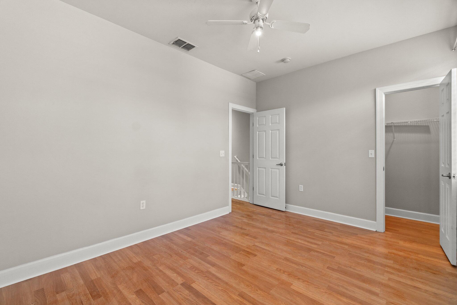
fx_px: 190
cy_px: 152
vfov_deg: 77.3
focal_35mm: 15
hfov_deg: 100.4
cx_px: 228
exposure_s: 1/2
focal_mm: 10
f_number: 8
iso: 400
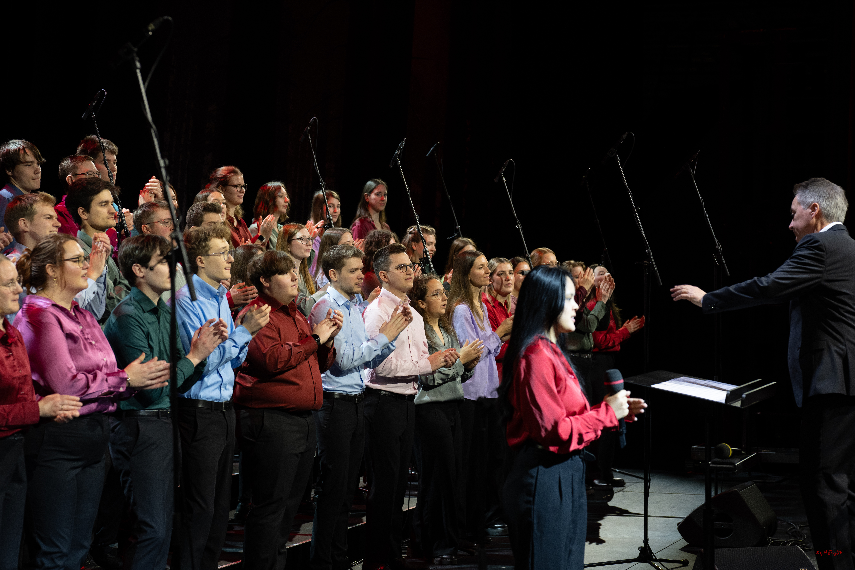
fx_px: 2019
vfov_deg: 16.1
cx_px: 428
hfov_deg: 23.9
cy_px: 285
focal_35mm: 85
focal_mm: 85
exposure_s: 1/100
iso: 800
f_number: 4.5
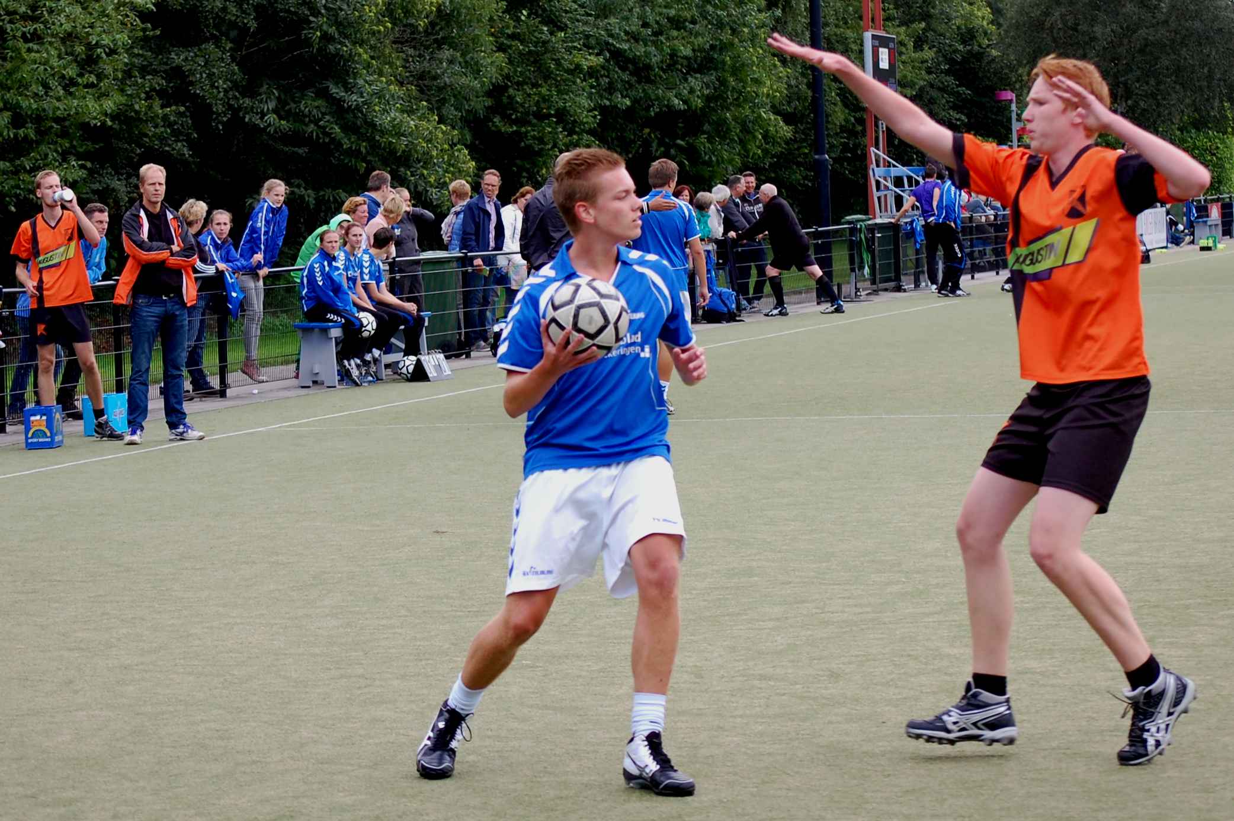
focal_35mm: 93
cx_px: 617
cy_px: 410
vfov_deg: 14.7
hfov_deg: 21.9
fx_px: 3185
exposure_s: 1/500
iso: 400
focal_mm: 62
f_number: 5.6
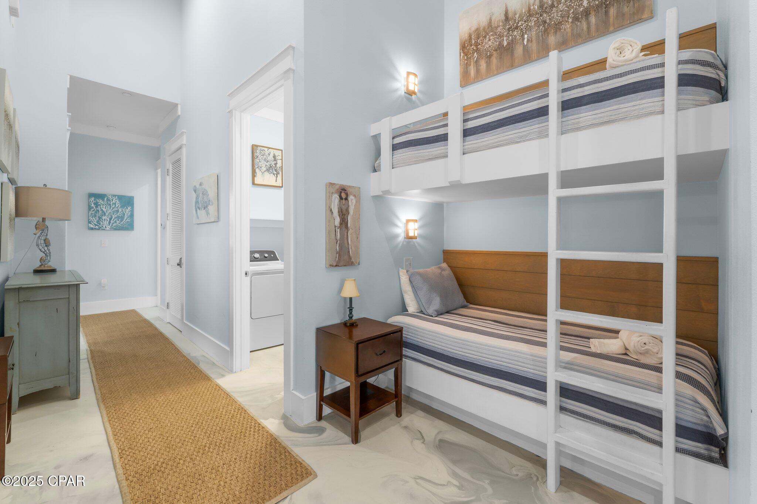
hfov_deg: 100.4
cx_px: 378
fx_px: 315
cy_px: 252
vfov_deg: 77.3
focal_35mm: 15
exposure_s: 1/2
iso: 400
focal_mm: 10
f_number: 9
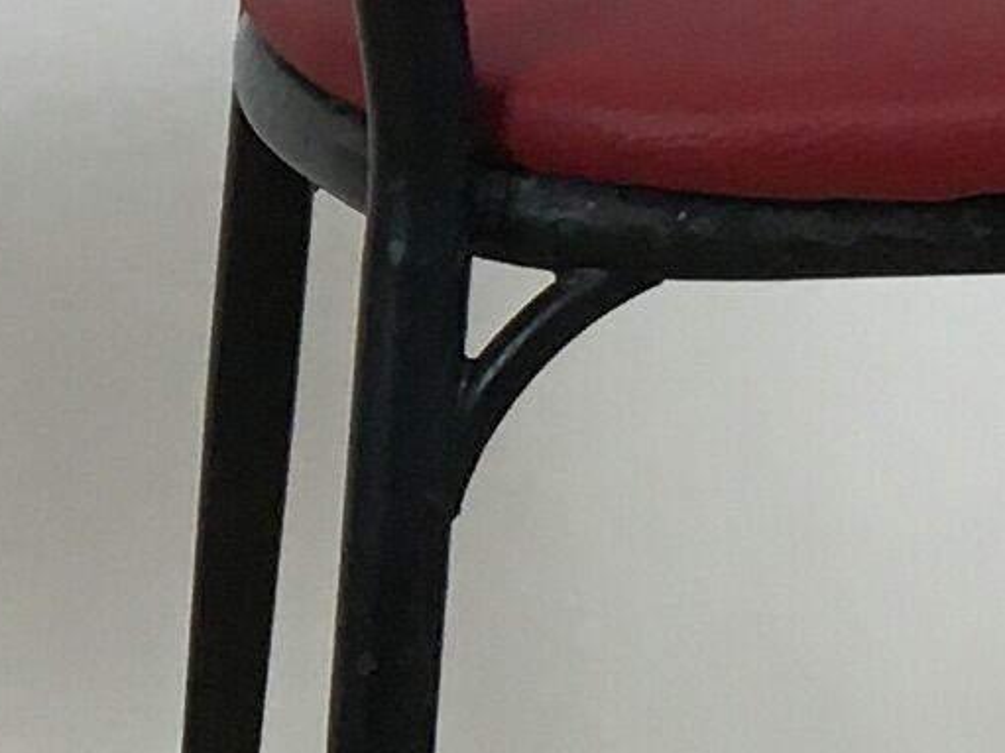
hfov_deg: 8.5
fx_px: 6647
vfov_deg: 6.4
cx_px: -376
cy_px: -206
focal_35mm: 229
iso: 25
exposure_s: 1/33
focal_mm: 4.15
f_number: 2.2
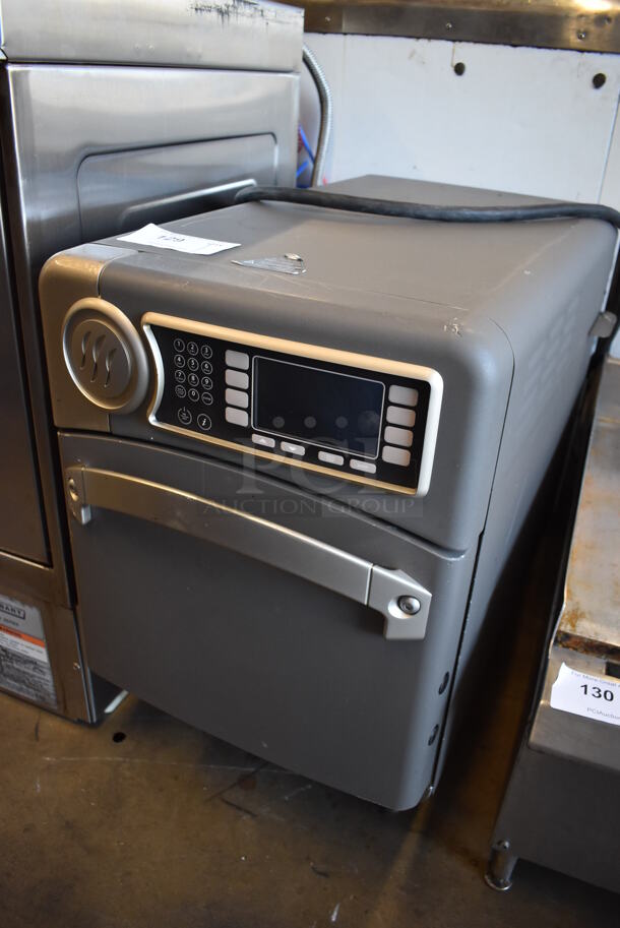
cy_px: 464
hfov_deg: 48.0
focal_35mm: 27
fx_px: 696
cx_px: 310
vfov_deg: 67.3
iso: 1100
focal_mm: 18
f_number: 3.5
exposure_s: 1/125
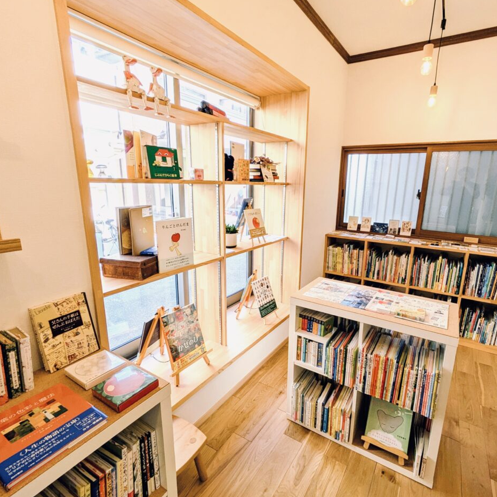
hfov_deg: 83.6
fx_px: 276
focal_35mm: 17
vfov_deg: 84.0
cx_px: 278
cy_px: 249
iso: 67
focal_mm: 1.83
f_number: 2.2
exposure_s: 1/403
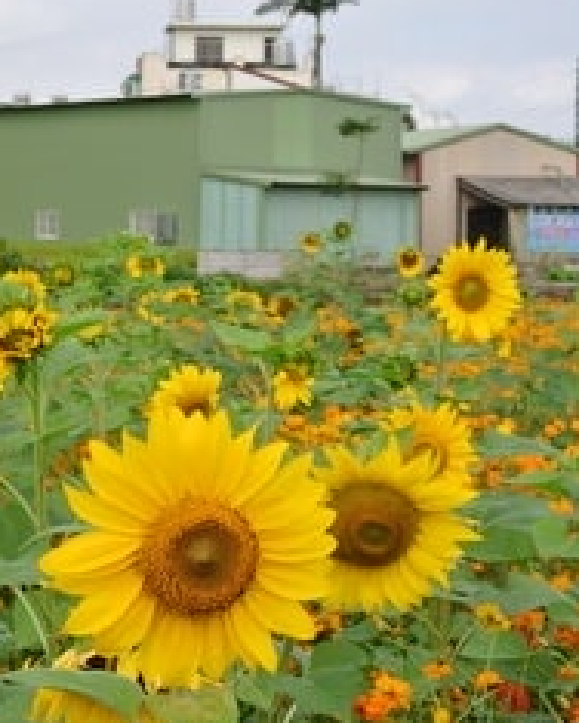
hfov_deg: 15.2
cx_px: -99
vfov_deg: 19.5
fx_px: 2099
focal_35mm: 98
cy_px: 251
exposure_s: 1/500
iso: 100
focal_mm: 18.2
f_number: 4.5
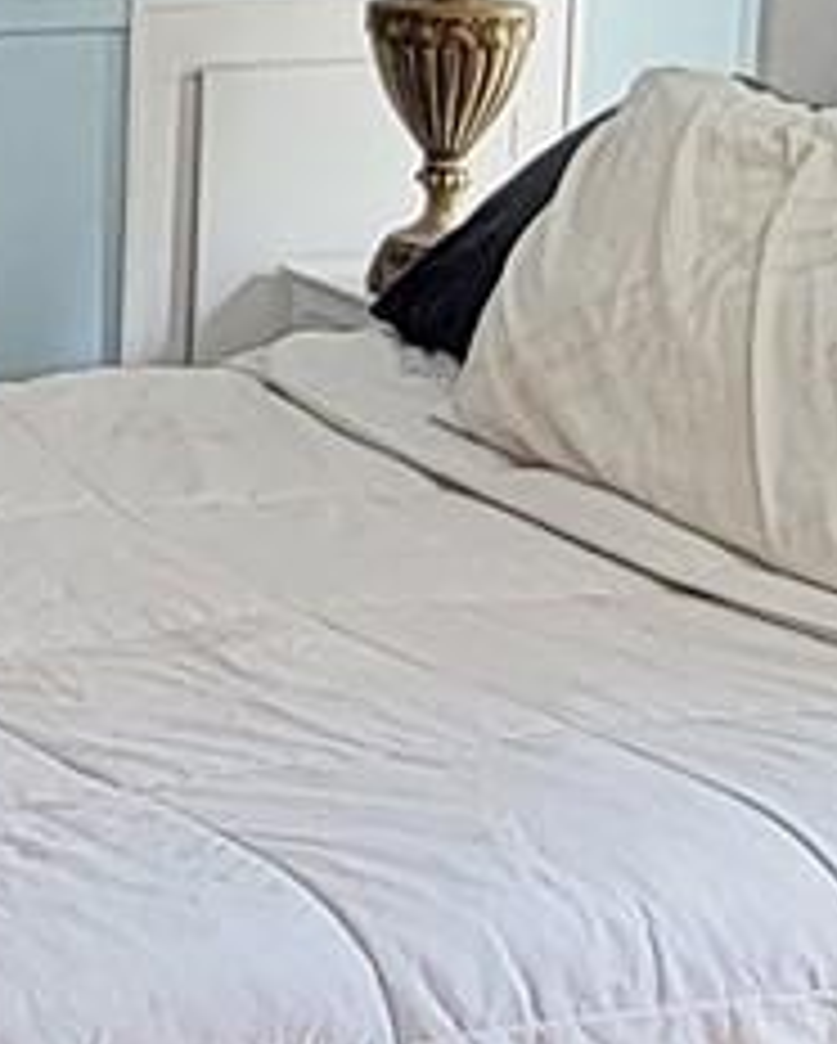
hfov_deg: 12.6
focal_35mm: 112
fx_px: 3464
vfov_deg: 16.9
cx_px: -644
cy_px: 90
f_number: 2.2
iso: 100
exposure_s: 1/60
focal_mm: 2.2
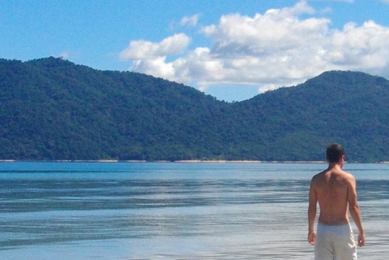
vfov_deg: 11.2
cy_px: 147
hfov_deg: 16.5
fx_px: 1330
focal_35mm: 123
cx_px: 332
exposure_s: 1/250
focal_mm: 5.7
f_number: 8.8
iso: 100
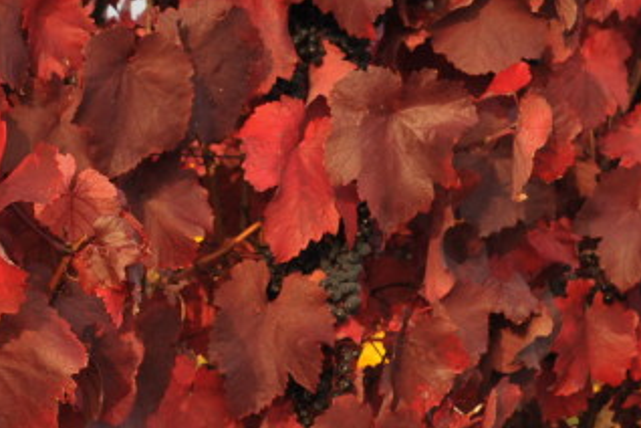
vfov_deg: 9.3
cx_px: 6
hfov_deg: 13.7
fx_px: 2635
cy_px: 227
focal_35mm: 148
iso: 800
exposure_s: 1/200
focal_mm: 38
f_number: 11
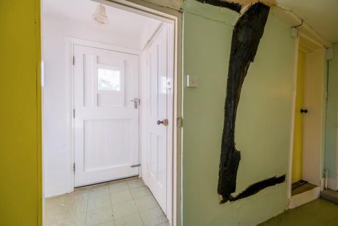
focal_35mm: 15
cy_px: 113
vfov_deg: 77.4
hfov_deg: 100.4
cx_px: 169
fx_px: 141
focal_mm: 9.9
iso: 160
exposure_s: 1/125
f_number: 7.1
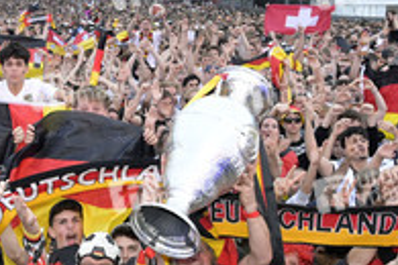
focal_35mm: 81
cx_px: 107
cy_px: 139
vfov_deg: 16.9
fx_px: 895
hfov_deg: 24.8
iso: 5000
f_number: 8
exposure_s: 1/250
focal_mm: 35
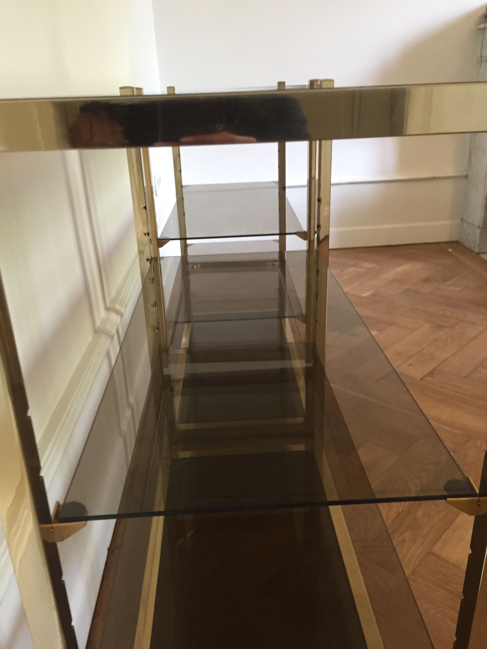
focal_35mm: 29
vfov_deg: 61.7
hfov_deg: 48.2
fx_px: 544
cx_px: 244
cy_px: 324
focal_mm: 4.15
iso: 200
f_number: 2.2
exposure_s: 1/33
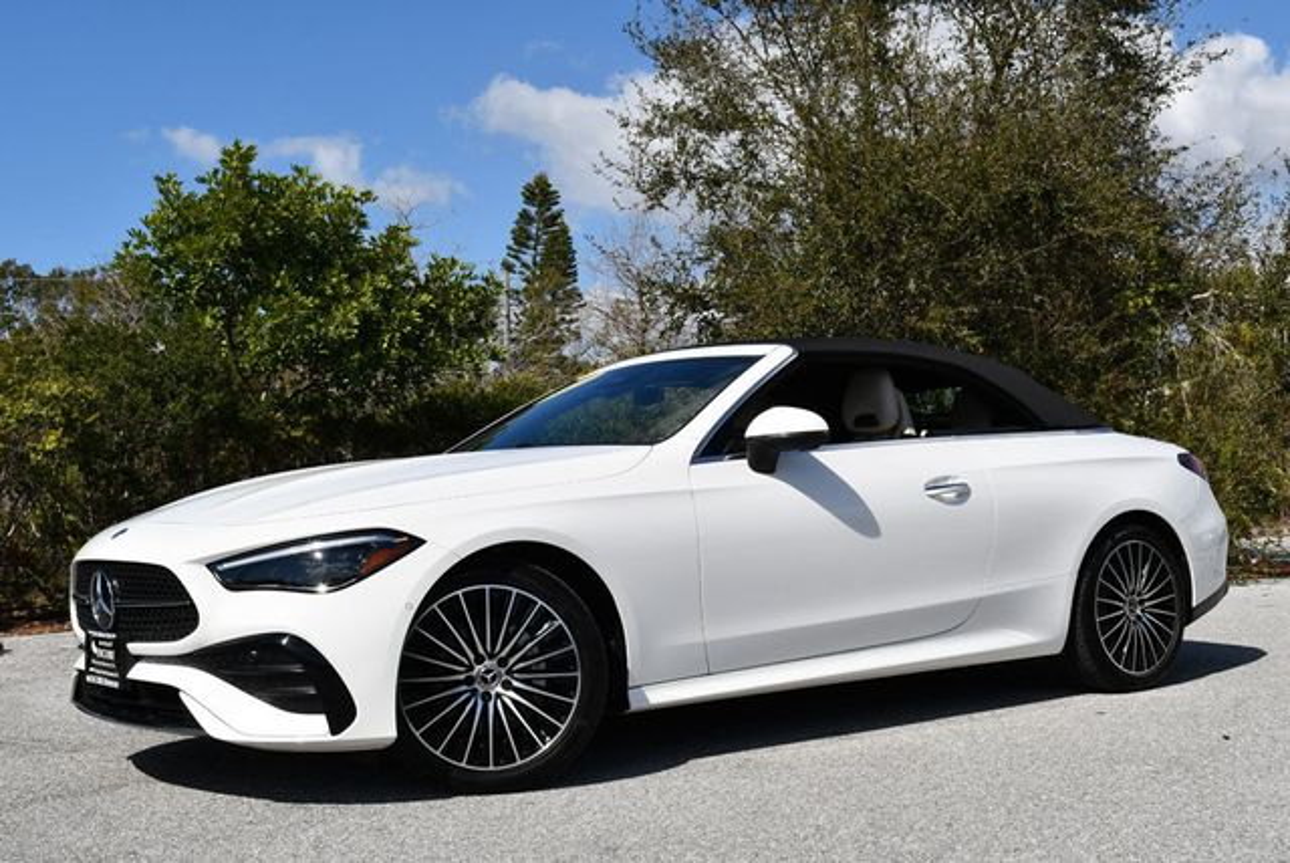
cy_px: 432
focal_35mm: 48
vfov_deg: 28.1
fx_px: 1722
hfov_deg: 41.1
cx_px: 645
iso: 100
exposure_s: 1/400
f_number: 10
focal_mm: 24
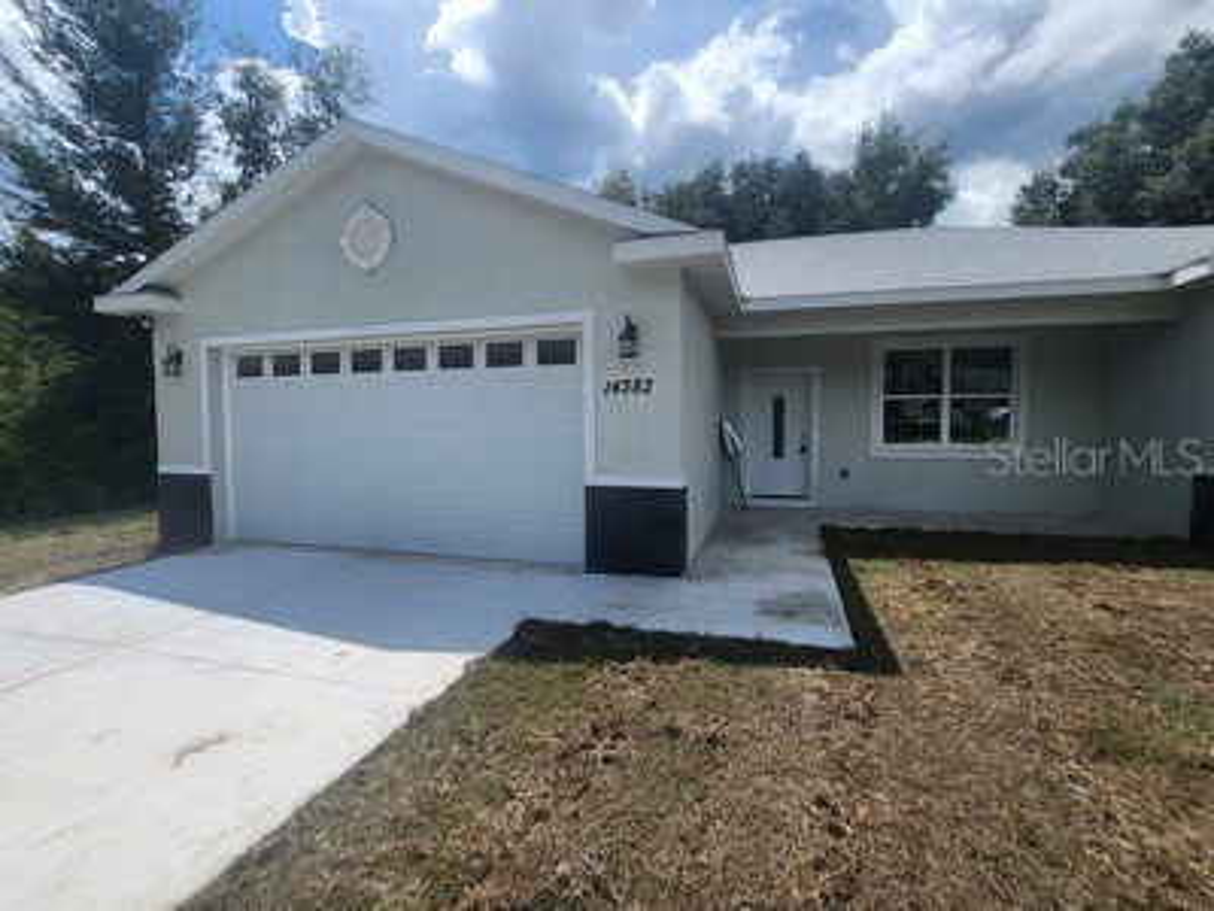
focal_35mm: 13
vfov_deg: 89.9
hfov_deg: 106.2
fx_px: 456
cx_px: 607
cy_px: 456
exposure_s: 1/1953
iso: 32
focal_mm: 1.7
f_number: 2.2
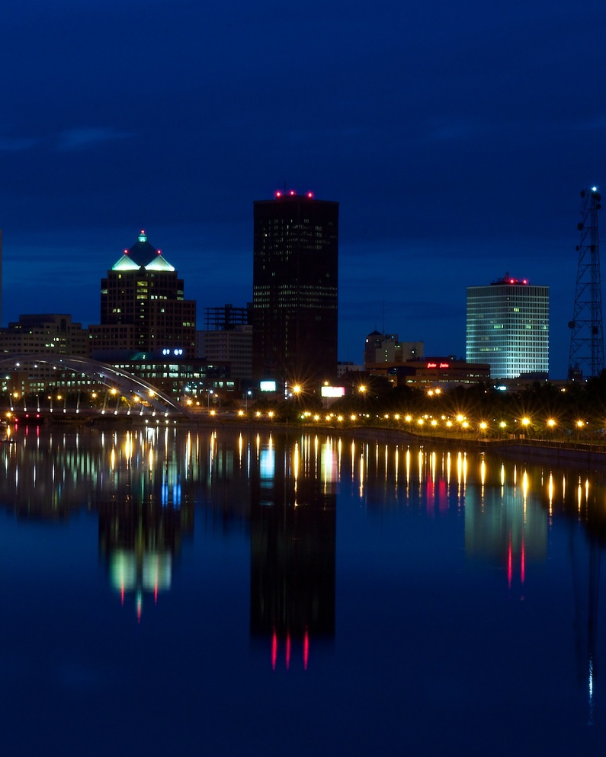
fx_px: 2617
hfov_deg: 13.2
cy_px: 378
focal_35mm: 117
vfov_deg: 16.5
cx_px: 245
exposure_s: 15
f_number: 22
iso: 400
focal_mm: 55
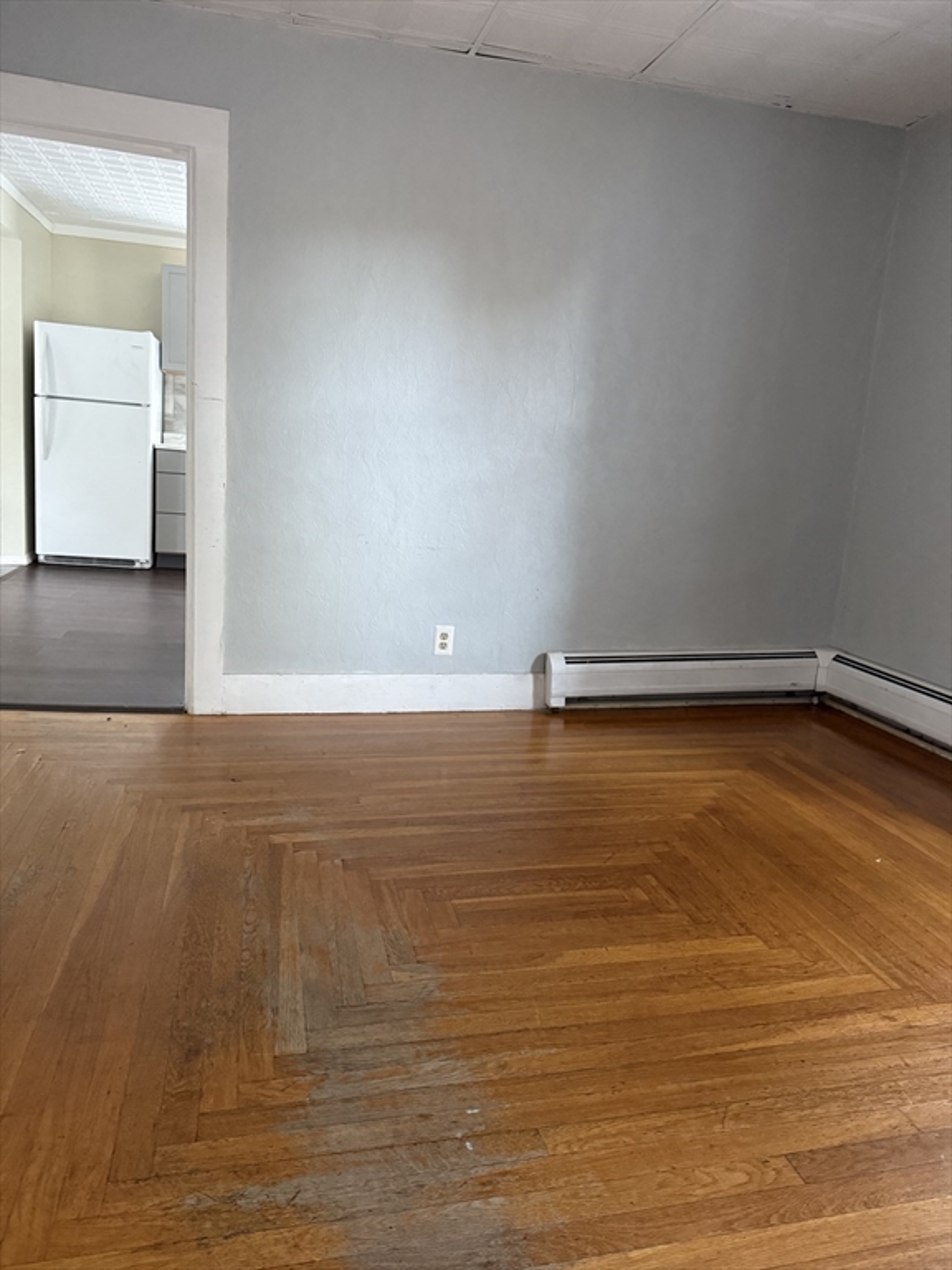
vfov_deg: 71.6
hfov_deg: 56.8
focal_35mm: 24
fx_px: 880
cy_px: 635
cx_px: 476
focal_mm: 6.76
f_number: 1.78
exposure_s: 1/47
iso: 800
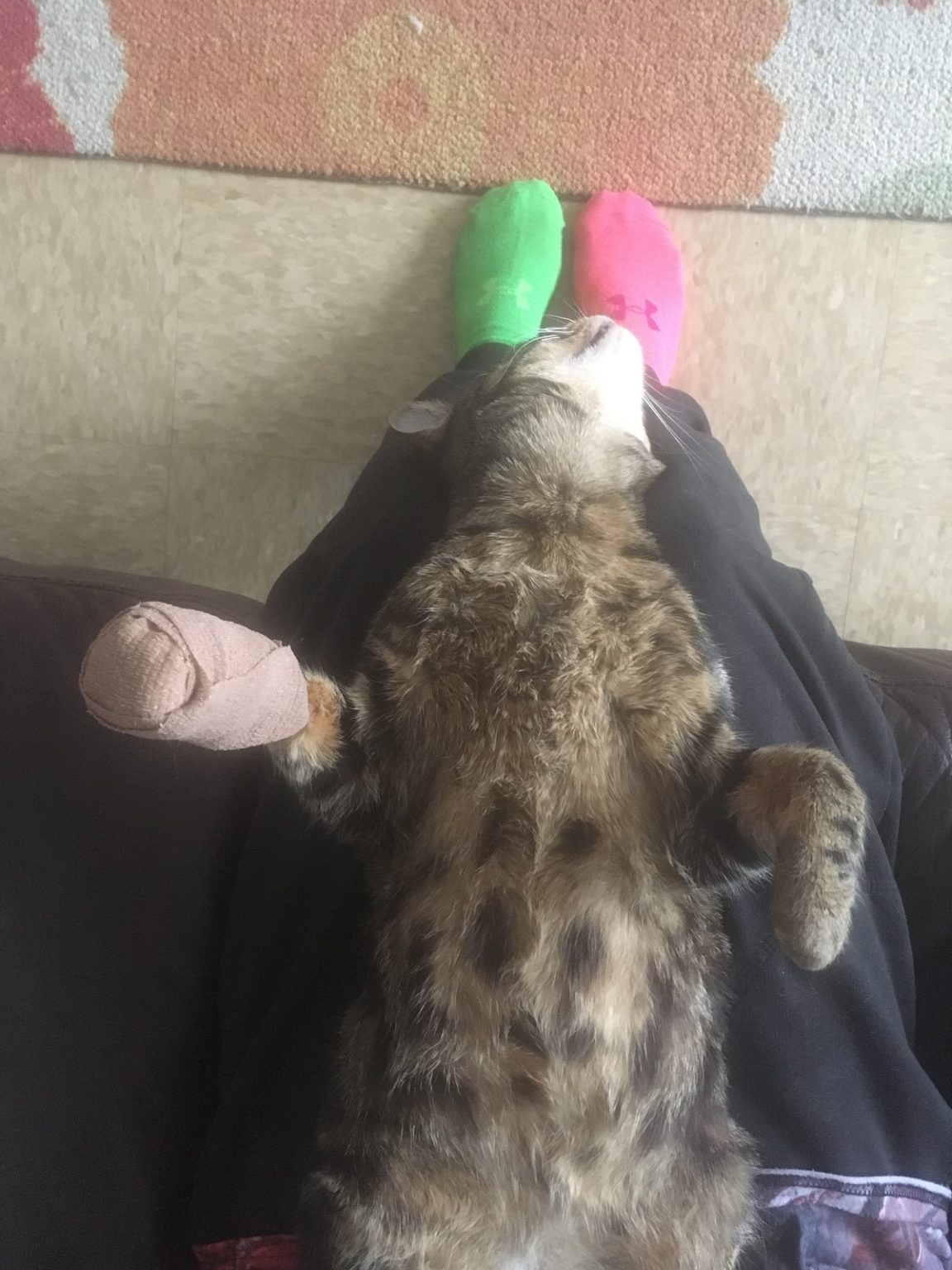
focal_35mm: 29
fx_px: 1063
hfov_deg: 48.2
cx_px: 476
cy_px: 635
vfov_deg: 61.7
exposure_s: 1/15
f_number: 2.2
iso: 320
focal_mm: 4.15
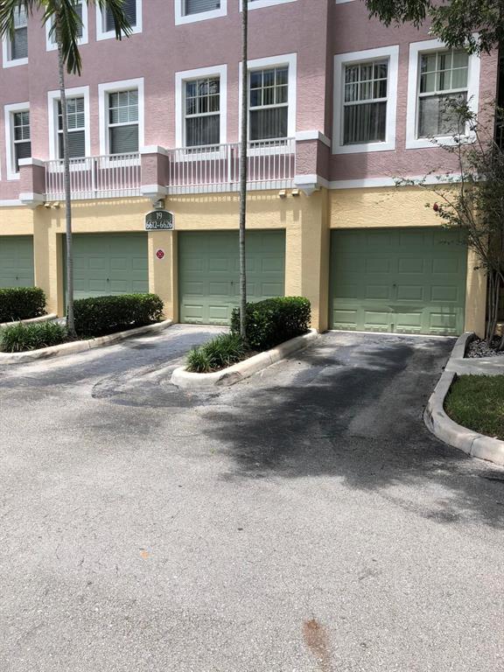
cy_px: 336
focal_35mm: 28
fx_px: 544
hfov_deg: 49.7
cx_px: 252
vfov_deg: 63.4
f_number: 1.8
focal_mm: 4
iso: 20
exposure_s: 1/1372
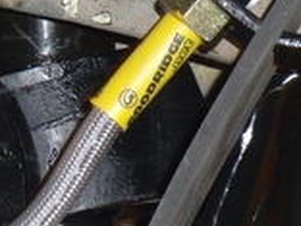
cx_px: 41
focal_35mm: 615
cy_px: 147
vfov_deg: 2.4
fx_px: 5348
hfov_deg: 3.2
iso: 400
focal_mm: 25.9
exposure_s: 1/15
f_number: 4.6
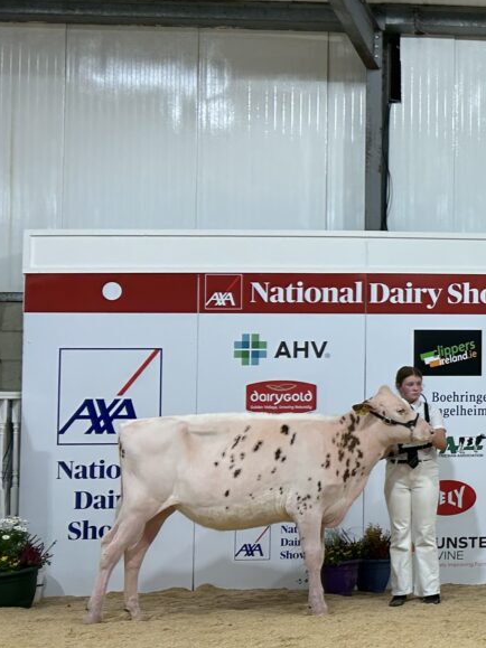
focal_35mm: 69
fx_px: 1292
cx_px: 817
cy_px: 363
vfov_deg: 28.1
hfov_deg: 17.9
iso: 50
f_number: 1.5
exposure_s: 1/100
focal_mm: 5.7
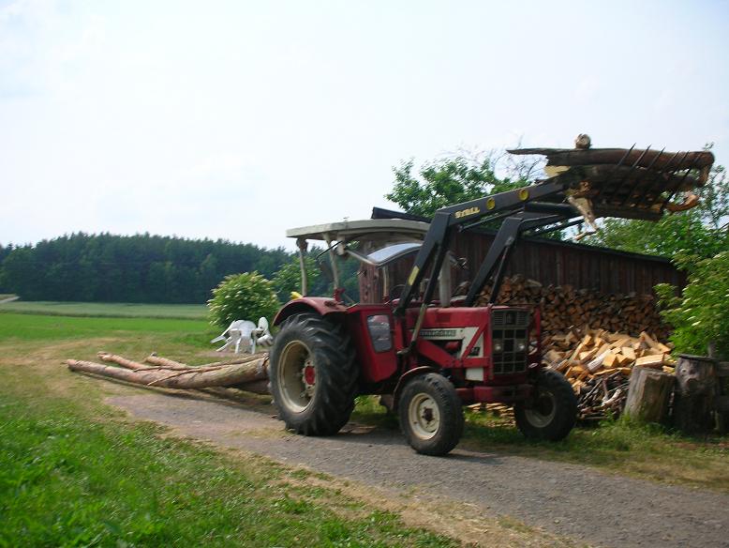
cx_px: 364
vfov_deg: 31.5
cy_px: 274
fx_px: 969
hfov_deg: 41.2
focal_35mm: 46
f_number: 9.9
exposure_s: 1/70.1
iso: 50
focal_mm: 7.7
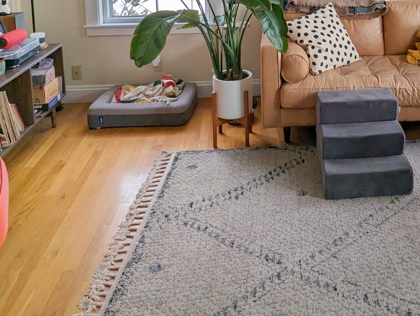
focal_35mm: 35
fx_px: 425
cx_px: 325
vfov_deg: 35.9
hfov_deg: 50.0
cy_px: -15
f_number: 2.2
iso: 75
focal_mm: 2.35
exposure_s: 1/130
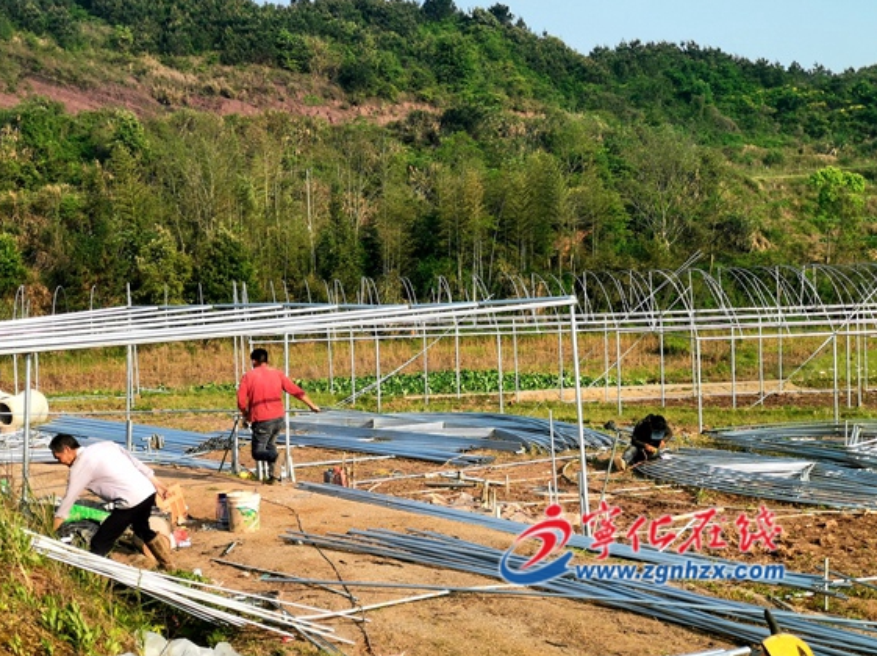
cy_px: 314
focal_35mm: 61
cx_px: 417
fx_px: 1544
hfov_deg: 31.7
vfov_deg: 24.0
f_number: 2.4
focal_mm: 3.95
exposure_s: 1/916
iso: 50
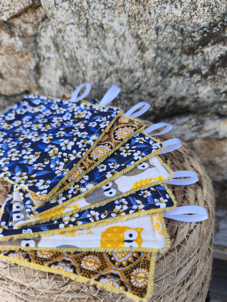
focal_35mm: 23
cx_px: 114
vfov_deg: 73.9
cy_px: 151
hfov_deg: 58.9
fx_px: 201
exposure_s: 1/99.9
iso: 50
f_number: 1.65
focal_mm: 6.18
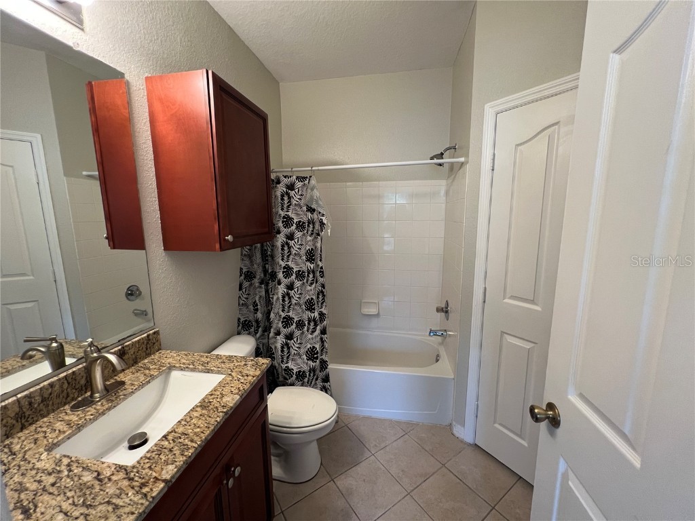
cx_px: 348
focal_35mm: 13
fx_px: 261
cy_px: 260
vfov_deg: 89.9
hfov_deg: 106.2
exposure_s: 1/120
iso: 250
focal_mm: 1.57
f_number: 1.8
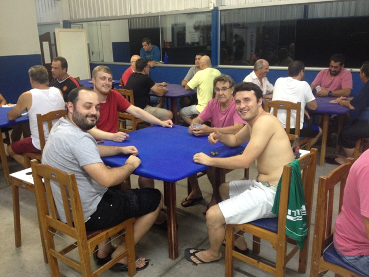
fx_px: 373
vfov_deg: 40.7
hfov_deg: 52.6
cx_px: 184
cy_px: 138
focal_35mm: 35
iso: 200
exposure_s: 1/20
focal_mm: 4.28
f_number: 2.4
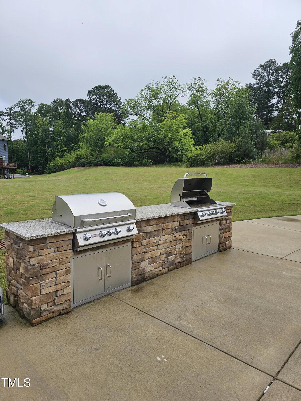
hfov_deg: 58.9
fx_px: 267
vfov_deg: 73.9
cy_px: 200
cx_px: 150
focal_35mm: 23
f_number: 1.7
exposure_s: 1/1465
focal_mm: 6.3
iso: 10
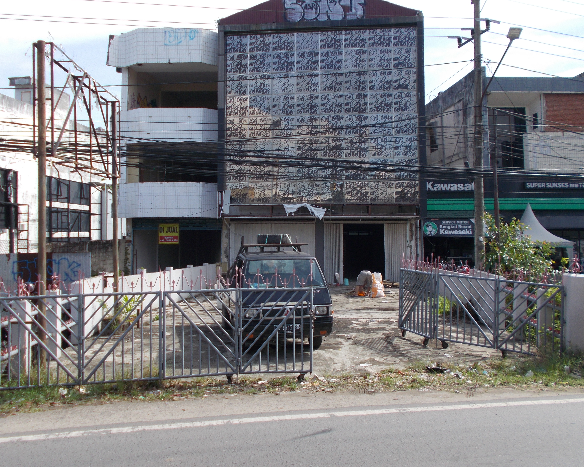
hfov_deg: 57.2
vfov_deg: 47.0
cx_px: 280
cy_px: 200
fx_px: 536
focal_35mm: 31
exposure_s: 1/100
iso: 80
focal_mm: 4.6
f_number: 8
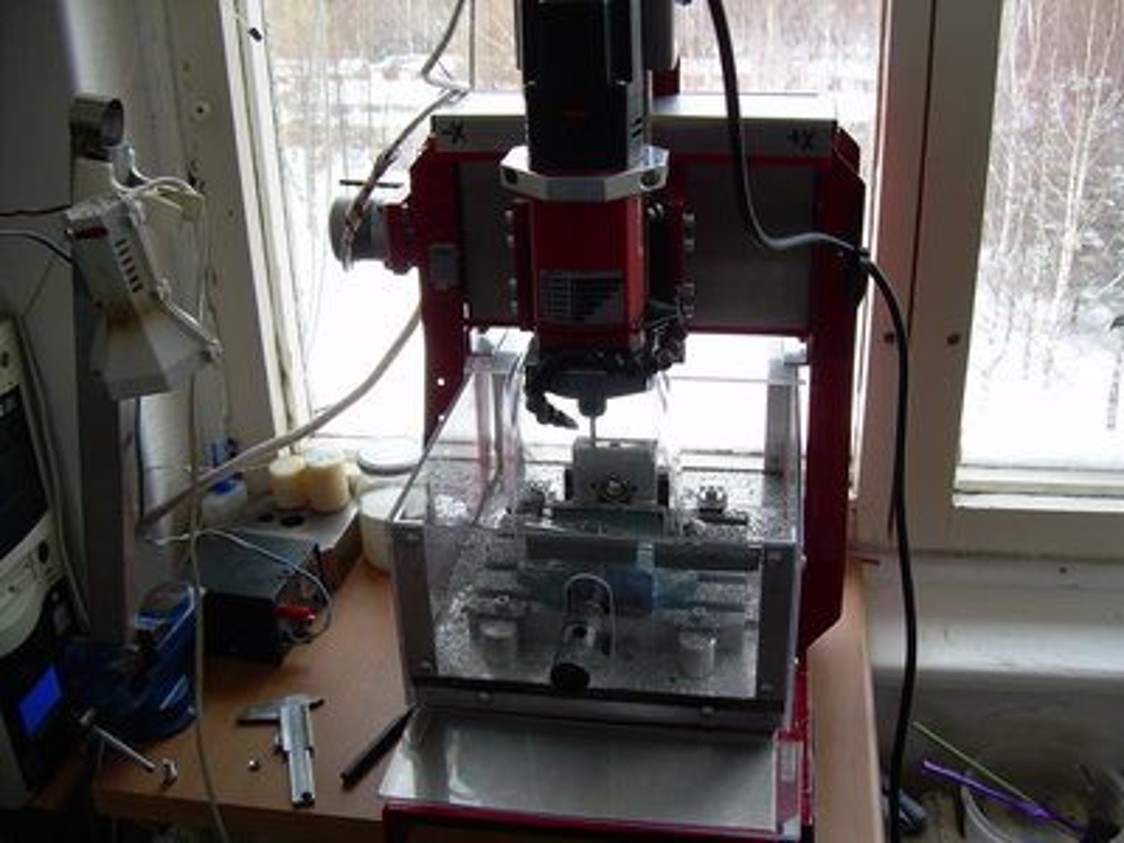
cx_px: 562
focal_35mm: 38
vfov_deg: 37.7
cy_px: 422
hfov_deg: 49.0
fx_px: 1234
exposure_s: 1/30
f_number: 2.8
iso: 50
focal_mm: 6.3
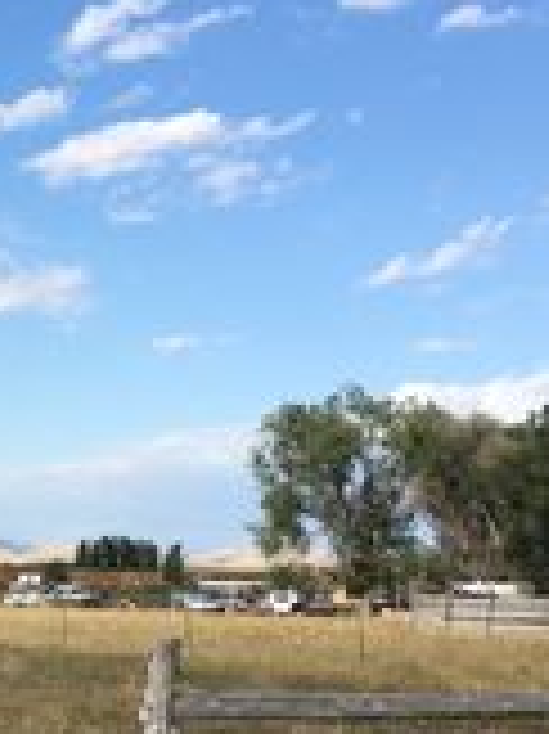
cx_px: -270
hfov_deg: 15.3
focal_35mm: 89
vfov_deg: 22.0
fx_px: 1884
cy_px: 444
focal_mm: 4.15
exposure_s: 1/905
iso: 25
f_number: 2.2
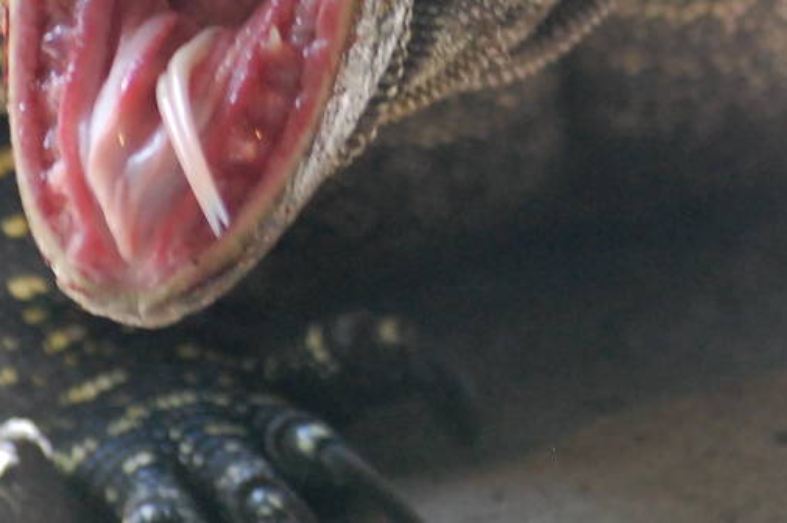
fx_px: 15043
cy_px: -93
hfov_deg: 3.0
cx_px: 471
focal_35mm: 689
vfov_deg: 2.0
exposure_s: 1/125
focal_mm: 145
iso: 900
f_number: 5.3
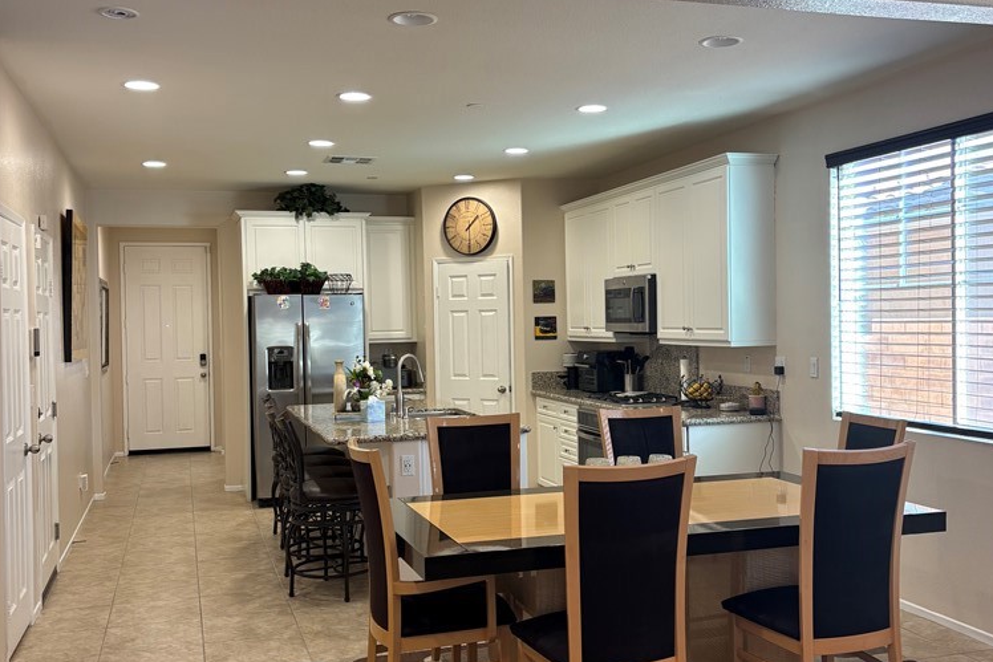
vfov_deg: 36.0
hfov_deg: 51.9
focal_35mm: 37
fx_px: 1021
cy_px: 328
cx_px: 502
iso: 80
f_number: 1.6
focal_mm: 5.96
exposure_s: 1/60
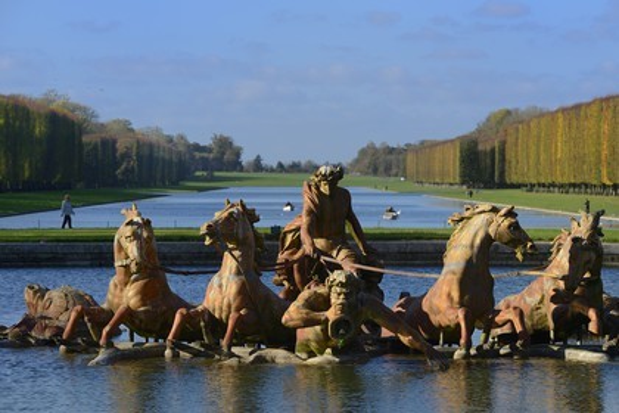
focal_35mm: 165
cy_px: 206
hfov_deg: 12.5
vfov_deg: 8.3
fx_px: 2837
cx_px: 310
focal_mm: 165
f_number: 11
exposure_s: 1/250
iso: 200
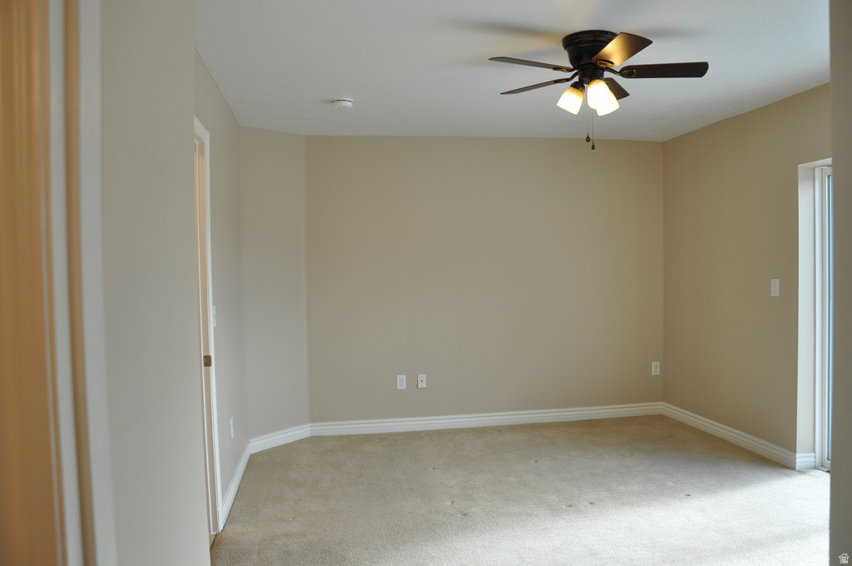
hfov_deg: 67.4
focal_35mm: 27
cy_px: 283
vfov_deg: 47.8
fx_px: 638
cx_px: 426
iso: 200
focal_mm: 18
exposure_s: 1/40
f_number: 6.3
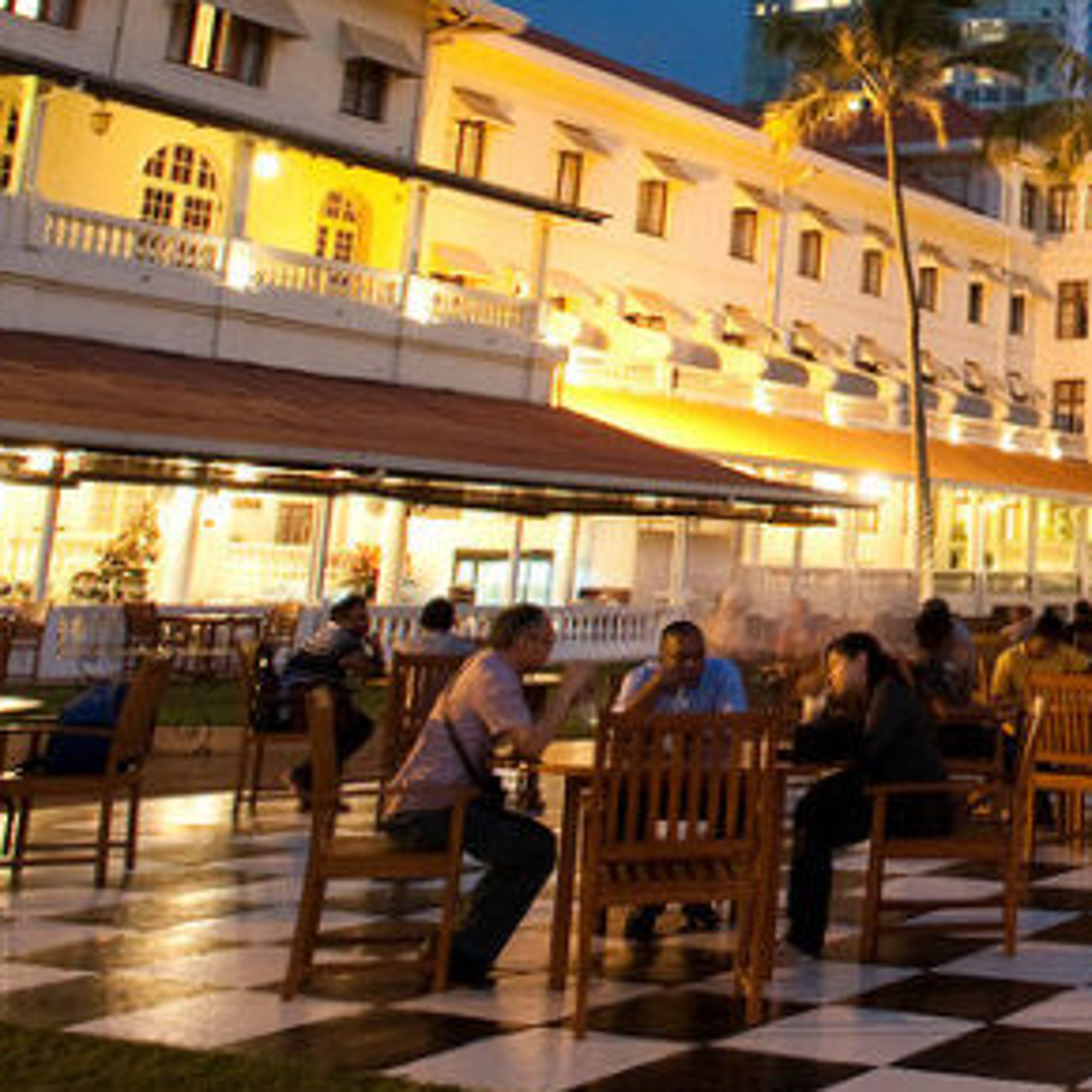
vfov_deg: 32.3
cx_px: 1480
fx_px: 1820
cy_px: 194
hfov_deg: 27.1
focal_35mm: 51
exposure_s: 1.6
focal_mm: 17
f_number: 5.6
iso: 1000
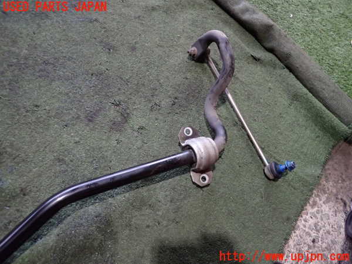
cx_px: 176
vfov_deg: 54.9
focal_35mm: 25
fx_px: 254
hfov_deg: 69.4
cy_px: 132
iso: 400
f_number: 2
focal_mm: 4.5
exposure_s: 1/30
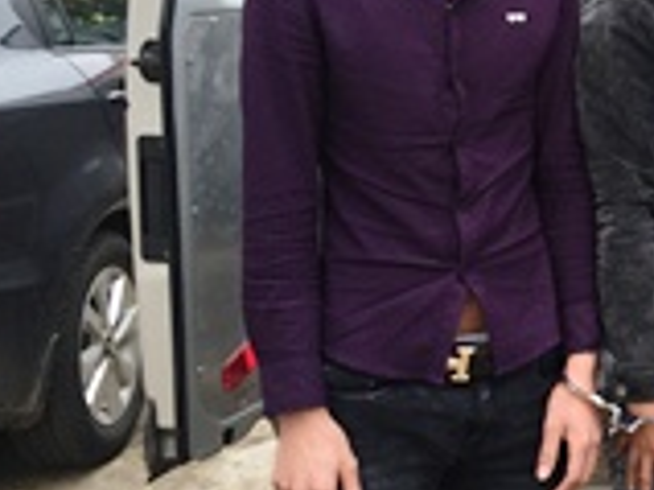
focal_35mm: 83
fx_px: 1567
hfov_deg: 21.2
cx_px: 870
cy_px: 89
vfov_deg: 17.6
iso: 32
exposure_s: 1/50
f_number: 2.2
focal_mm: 4.15
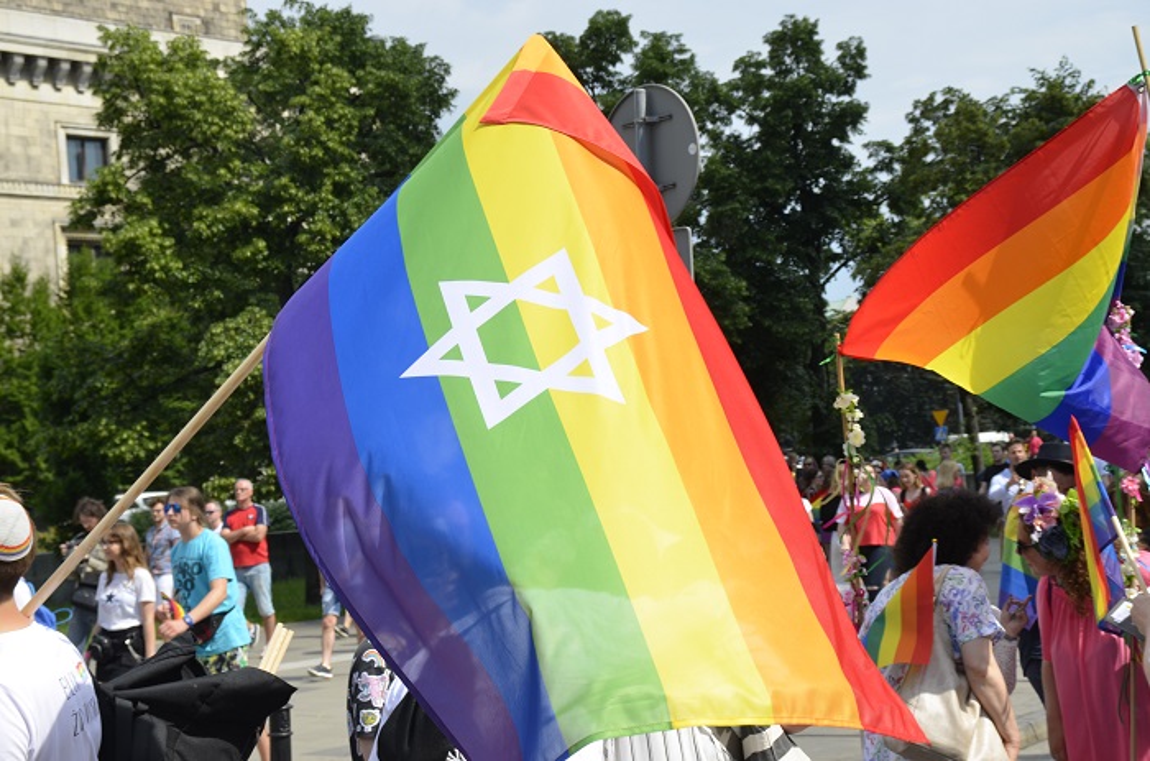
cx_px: 575
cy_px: 380
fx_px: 2007
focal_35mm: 63
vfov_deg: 21.5
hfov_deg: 32.0
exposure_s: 1/250
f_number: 8
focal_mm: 42
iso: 100
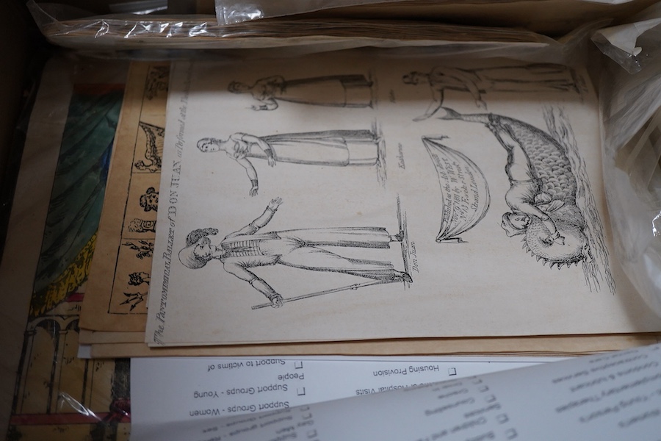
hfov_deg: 43.6
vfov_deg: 29.9
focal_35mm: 45
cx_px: 330
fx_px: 826
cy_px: 220
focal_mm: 30
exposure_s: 1/125
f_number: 3.5
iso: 1250
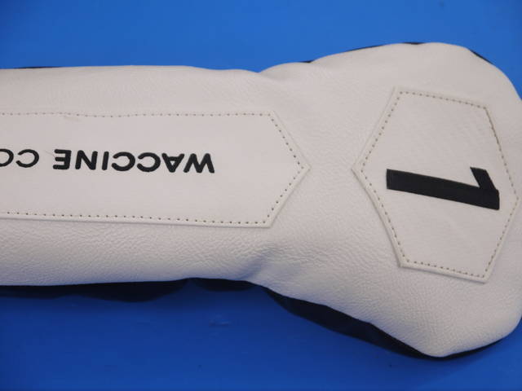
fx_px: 1267
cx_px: 261
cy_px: 196
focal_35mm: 84
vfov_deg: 17.6
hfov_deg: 23.3
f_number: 5.6
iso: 250
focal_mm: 42
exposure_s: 1/80
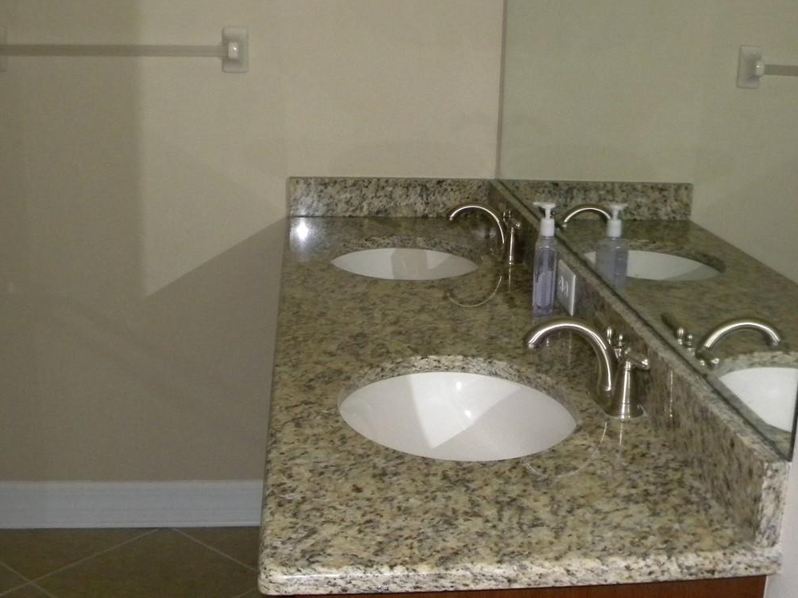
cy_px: 298
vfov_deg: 32.2
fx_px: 1037
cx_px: 470
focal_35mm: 45
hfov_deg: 41.9
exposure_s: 1/8
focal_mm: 5
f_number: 3.5
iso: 400
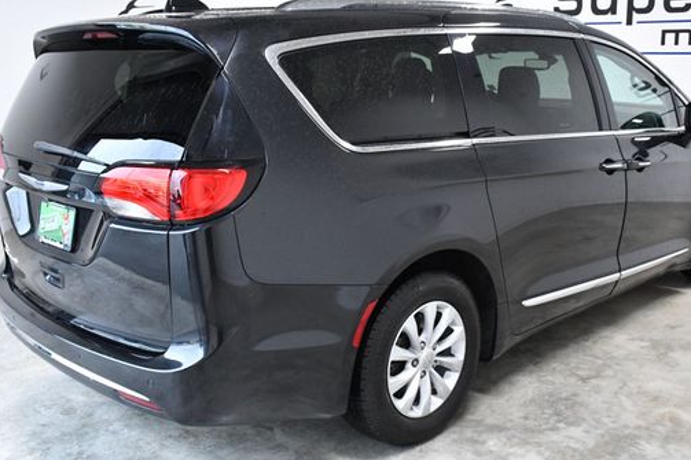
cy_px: 216
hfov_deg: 46.4
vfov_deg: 31.9
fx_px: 806
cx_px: 368
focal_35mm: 42
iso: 2500
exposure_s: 1/200
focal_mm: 22
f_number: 7.1
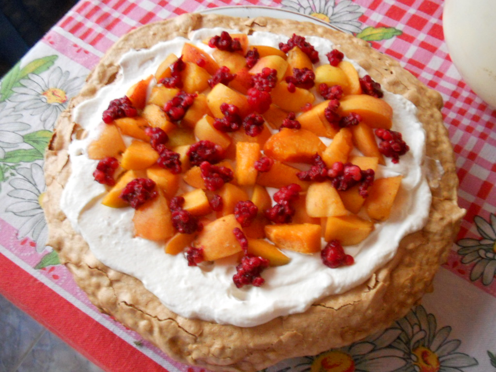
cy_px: 186
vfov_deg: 44.2
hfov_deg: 56.8
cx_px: 248
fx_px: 459
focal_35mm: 32
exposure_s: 1/8
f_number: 3.5
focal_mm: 5.8
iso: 500
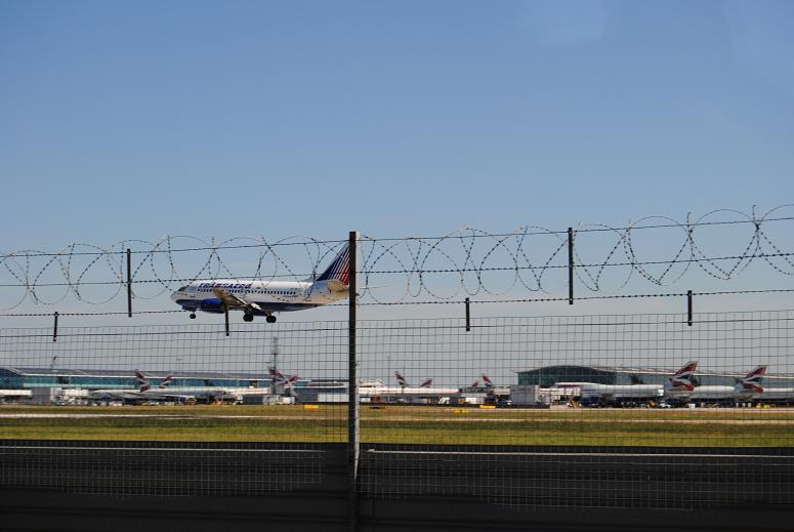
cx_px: 397
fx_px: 1822
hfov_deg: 24.6
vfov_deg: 16.6
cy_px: 266
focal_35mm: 82
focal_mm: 55
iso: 100
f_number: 8
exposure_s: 1/250
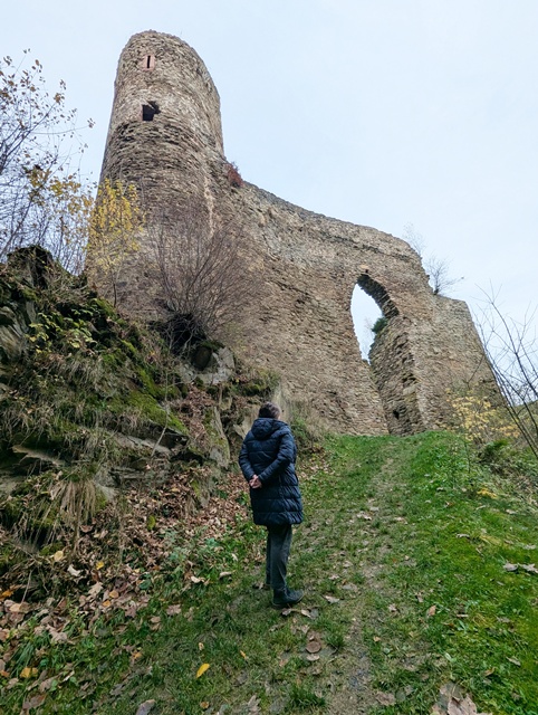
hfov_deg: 90.1
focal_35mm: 13
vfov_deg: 106.1
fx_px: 269
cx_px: 269
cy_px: 358
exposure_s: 1/519
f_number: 2.2
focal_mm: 1.95
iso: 50
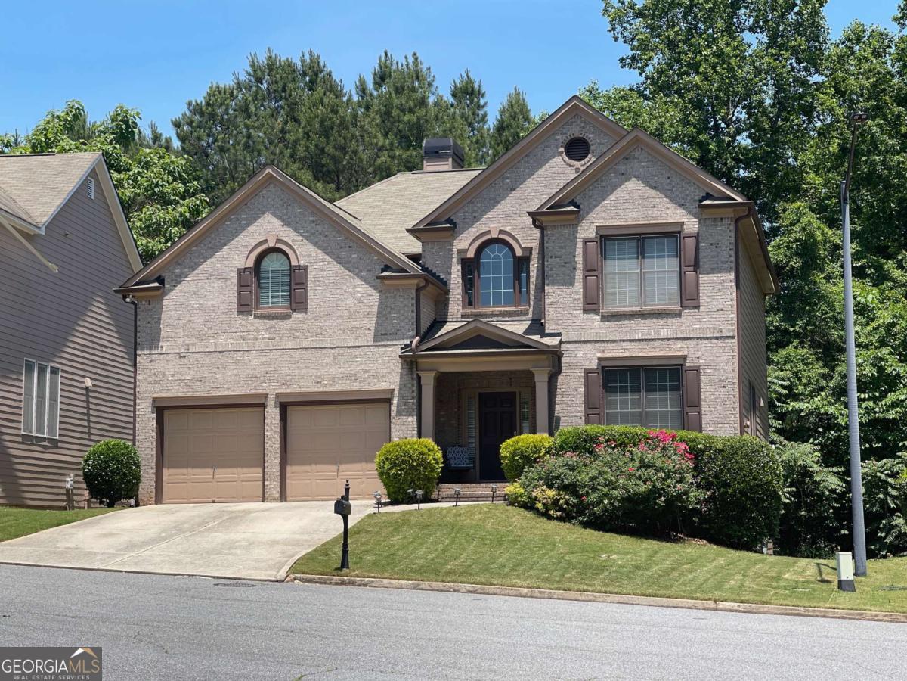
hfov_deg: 30.3
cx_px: 454
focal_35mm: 64
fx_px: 1677
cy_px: 340
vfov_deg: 22.9
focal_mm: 7.5
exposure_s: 1/673
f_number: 2.2
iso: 20
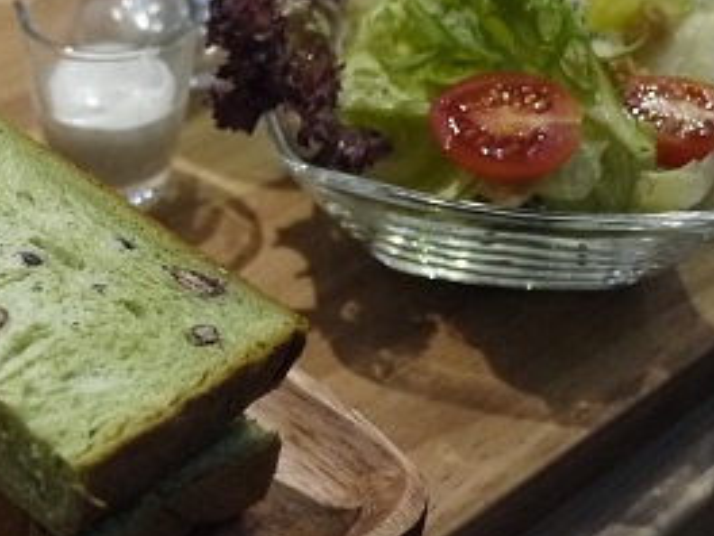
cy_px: 271
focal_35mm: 68
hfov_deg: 27.4
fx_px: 1403
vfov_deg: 21.6
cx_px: 51
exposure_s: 1/50
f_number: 2.5
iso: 800
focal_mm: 14
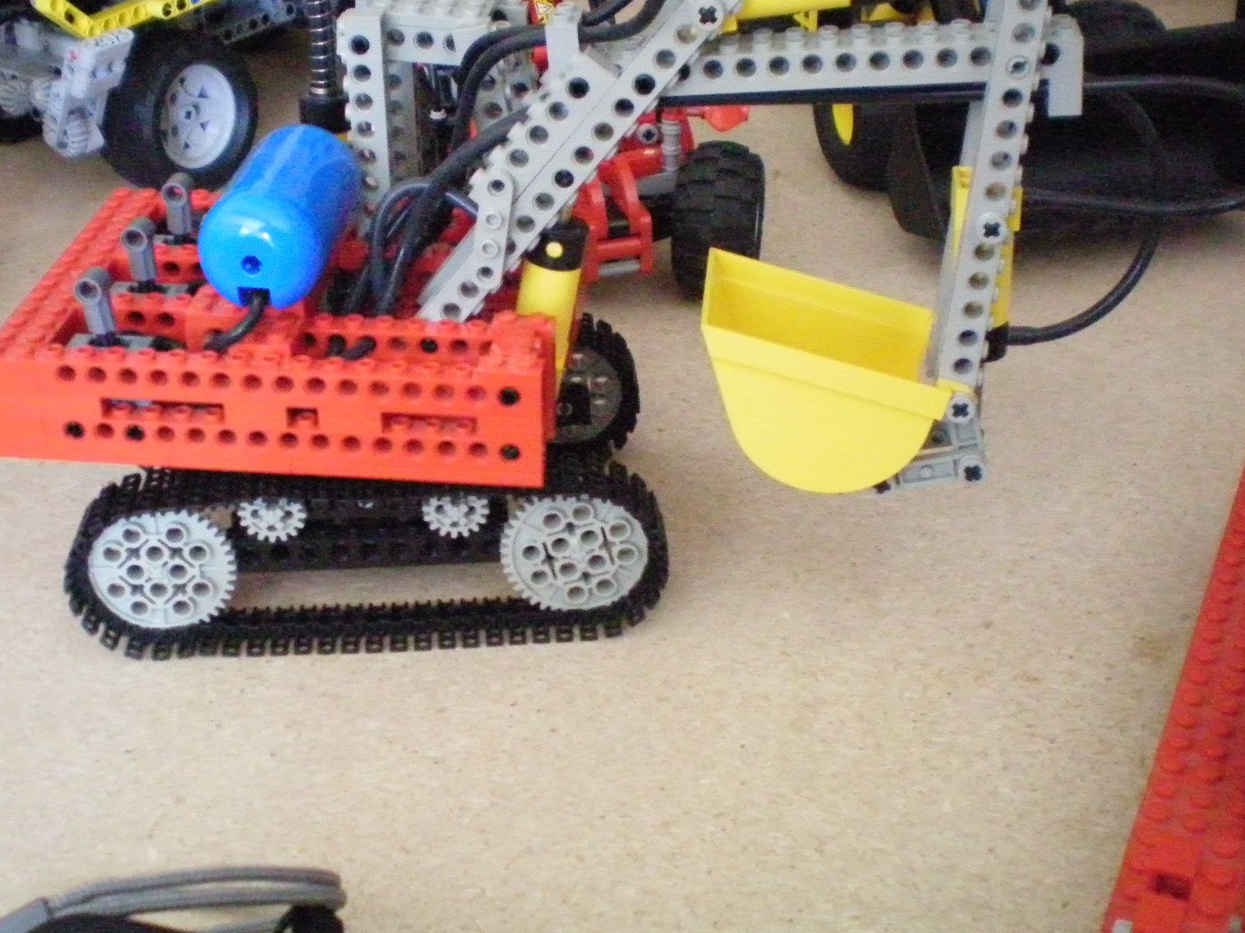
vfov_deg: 28.5
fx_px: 1834
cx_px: 578
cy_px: 409
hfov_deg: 37.5
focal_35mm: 51
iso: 800
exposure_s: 1/50
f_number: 3.1
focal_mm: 6.3
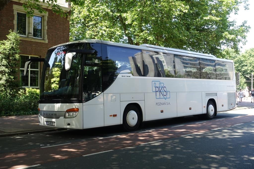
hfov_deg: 48.5
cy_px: 84
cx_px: 127
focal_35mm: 40
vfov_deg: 33.4
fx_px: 282
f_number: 4.5
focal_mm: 14.7
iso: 125
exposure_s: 1/80
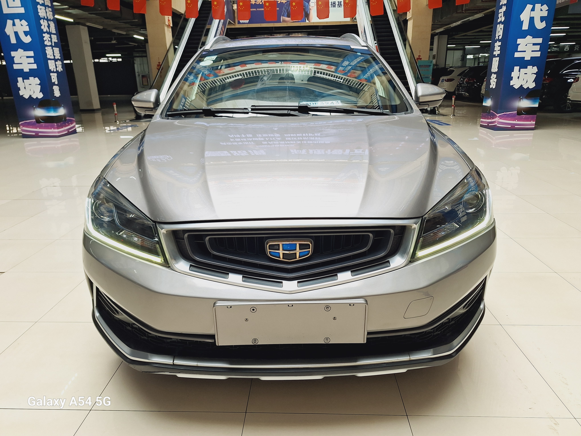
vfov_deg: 58.9
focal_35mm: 23
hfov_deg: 73.9
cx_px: 290
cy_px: 218
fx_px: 386
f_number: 1.8
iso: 40
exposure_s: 1/105
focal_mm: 5.54
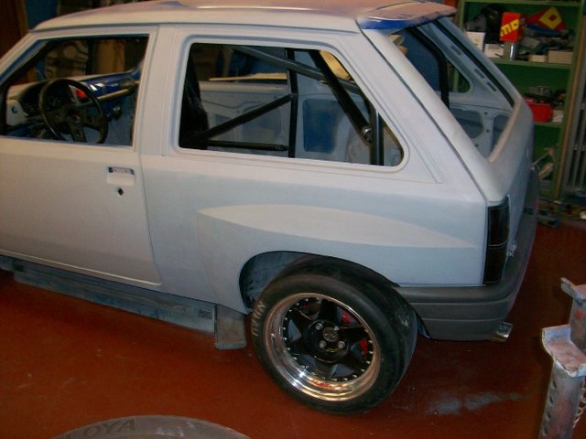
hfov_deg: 54.0
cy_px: 220
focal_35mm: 34
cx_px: 293
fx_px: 576
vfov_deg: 41.8
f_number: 2.8
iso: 160
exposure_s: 1/60
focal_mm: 5.7
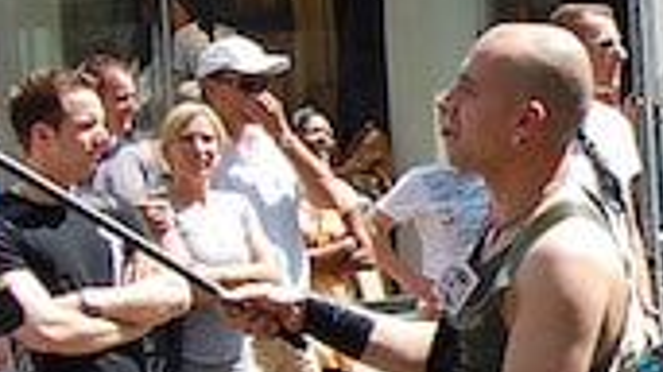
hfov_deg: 10.5
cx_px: 1322
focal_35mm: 188
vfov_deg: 6.4
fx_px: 3304
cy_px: 234
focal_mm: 20
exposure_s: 1/200
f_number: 7.1
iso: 200
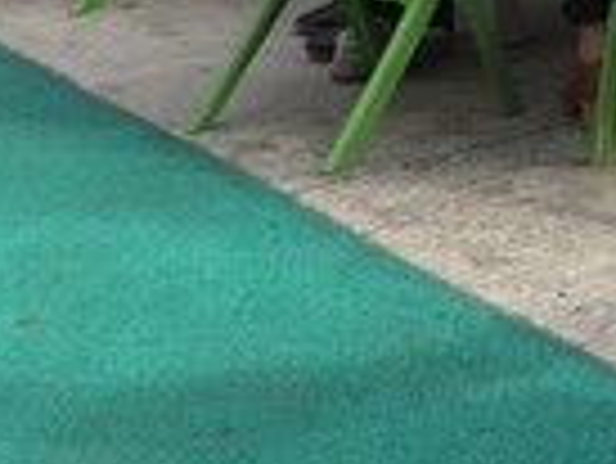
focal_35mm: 152
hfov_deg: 11.3
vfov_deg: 9.3
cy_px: -374
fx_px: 2707
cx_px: 1376
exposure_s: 1/989
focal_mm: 4.15
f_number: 2.2
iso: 32
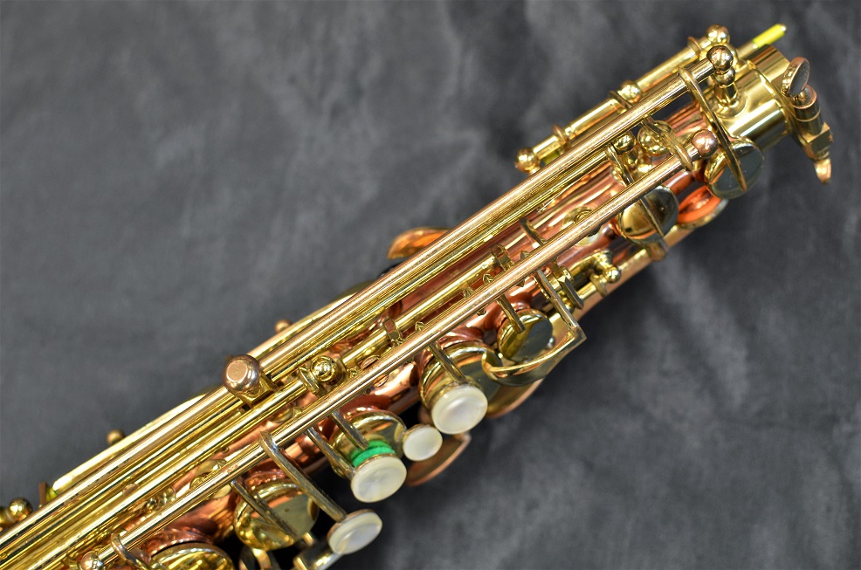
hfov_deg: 37.9
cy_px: 285
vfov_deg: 25.6
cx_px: 430
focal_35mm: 52
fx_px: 1253
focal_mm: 35
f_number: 3.5
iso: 800
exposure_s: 1/50
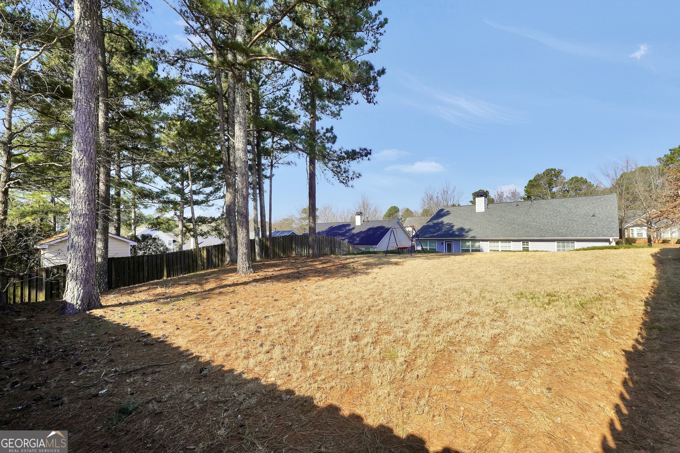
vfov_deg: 74.6
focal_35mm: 16
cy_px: 226
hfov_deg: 97.6
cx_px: 340
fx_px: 297
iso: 100
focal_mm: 10.5
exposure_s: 1/160
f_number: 10
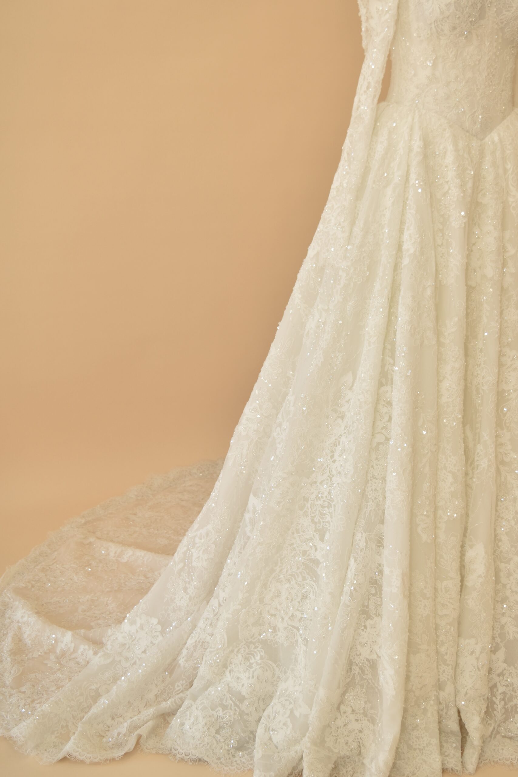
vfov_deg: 49.6
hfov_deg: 34.2
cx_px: 259
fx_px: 842
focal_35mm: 39
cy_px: 388
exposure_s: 1/100
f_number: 5
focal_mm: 26
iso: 160
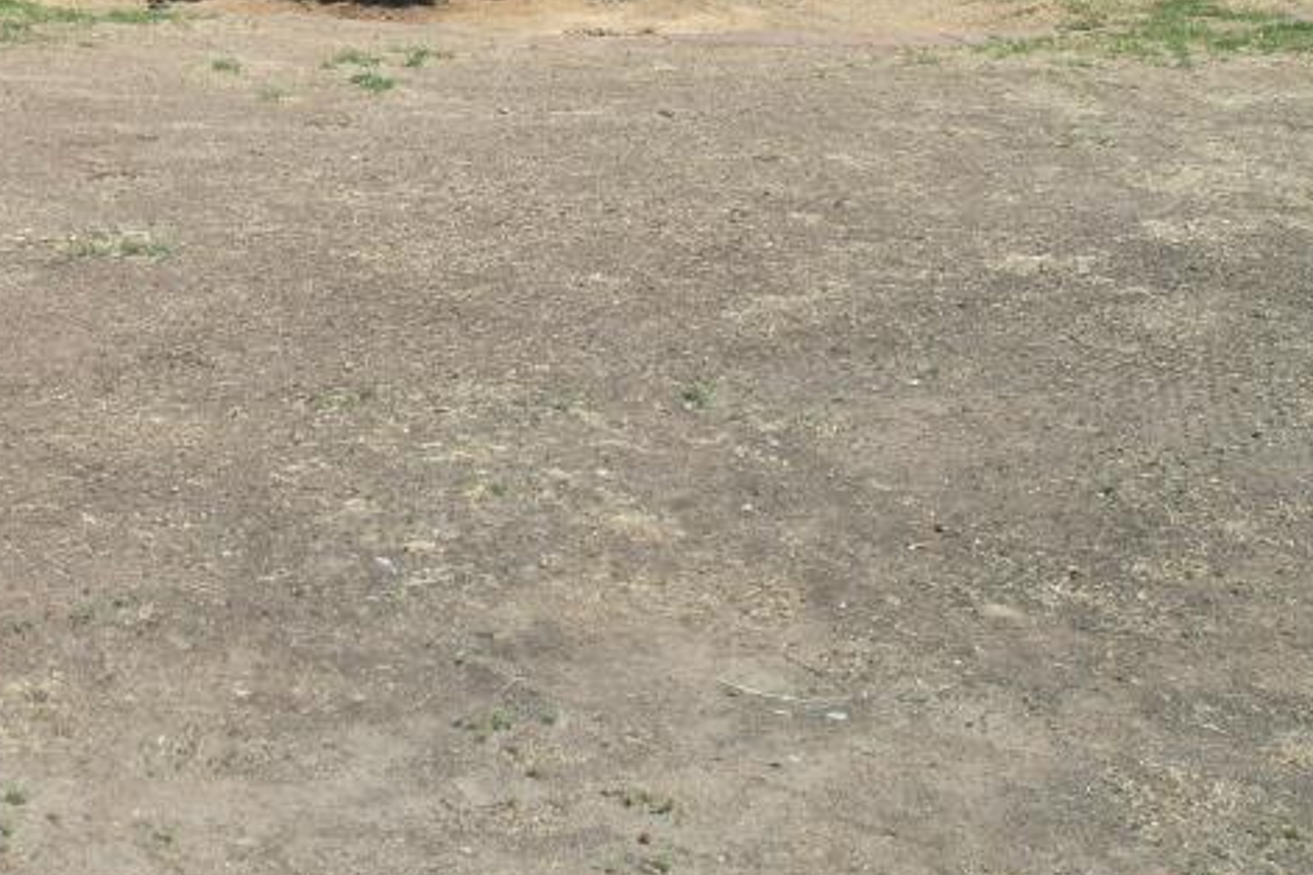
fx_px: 2553
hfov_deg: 26.8
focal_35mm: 70
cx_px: -92
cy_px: -323
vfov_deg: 17.9
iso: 100
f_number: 2.8
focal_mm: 8.38
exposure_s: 1/2000
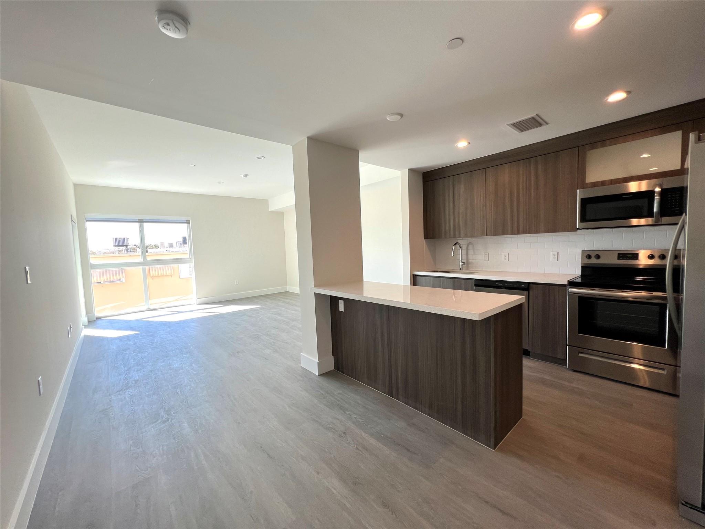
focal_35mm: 13
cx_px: 352
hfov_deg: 106.2
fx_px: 265
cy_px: 264
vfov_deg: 89.9
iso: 50
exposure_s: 1/120
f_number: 1.8
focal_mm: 1.57
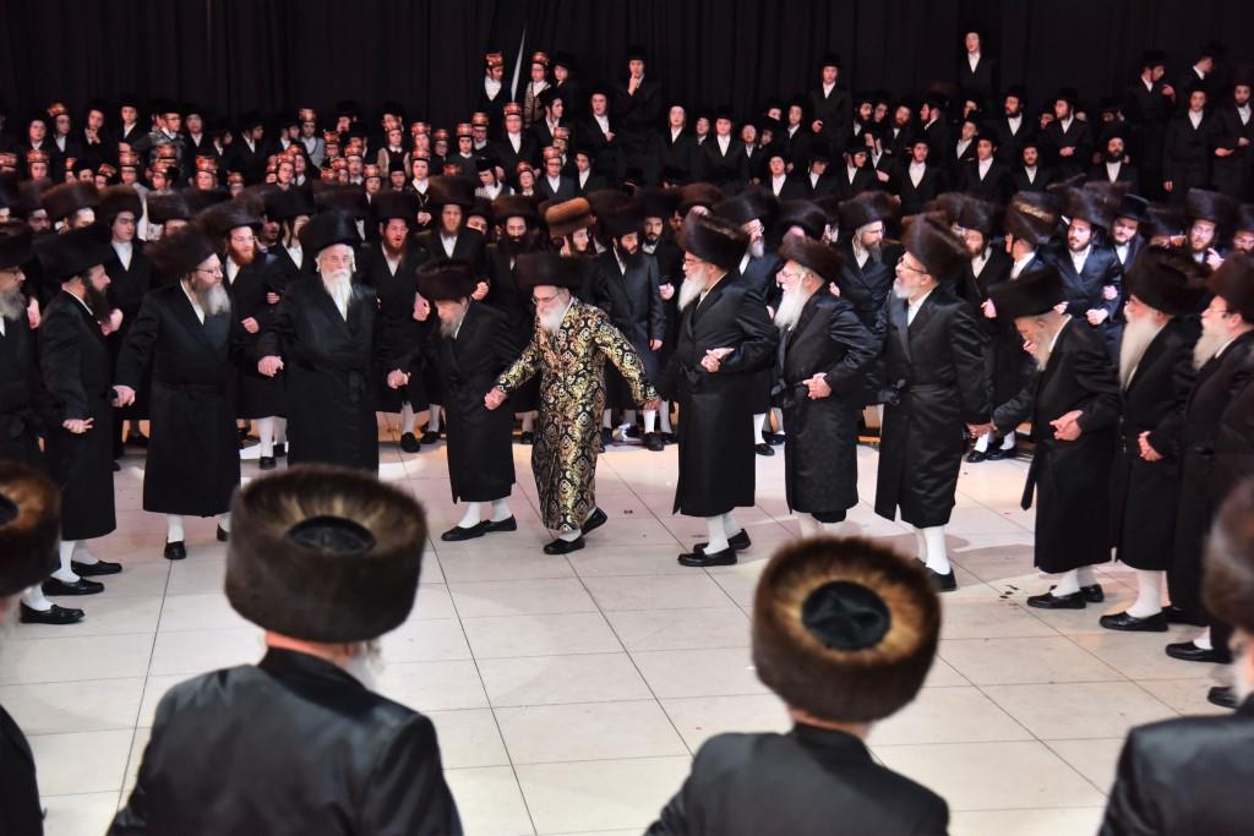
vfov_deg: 24.6
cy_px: 418
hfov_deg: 36.2
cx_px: 627
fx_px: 1916
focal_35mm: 55
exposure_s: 1/125
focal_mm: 55
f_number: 4
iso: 640
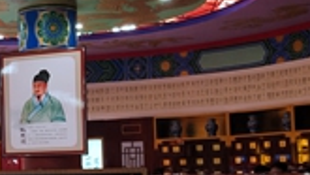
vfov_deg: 12.2
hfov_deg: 20.4
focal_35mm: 99
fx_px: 814
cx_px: -43
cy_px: 131
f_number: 1.8
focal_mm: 3.95
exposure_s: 1/50
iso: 217
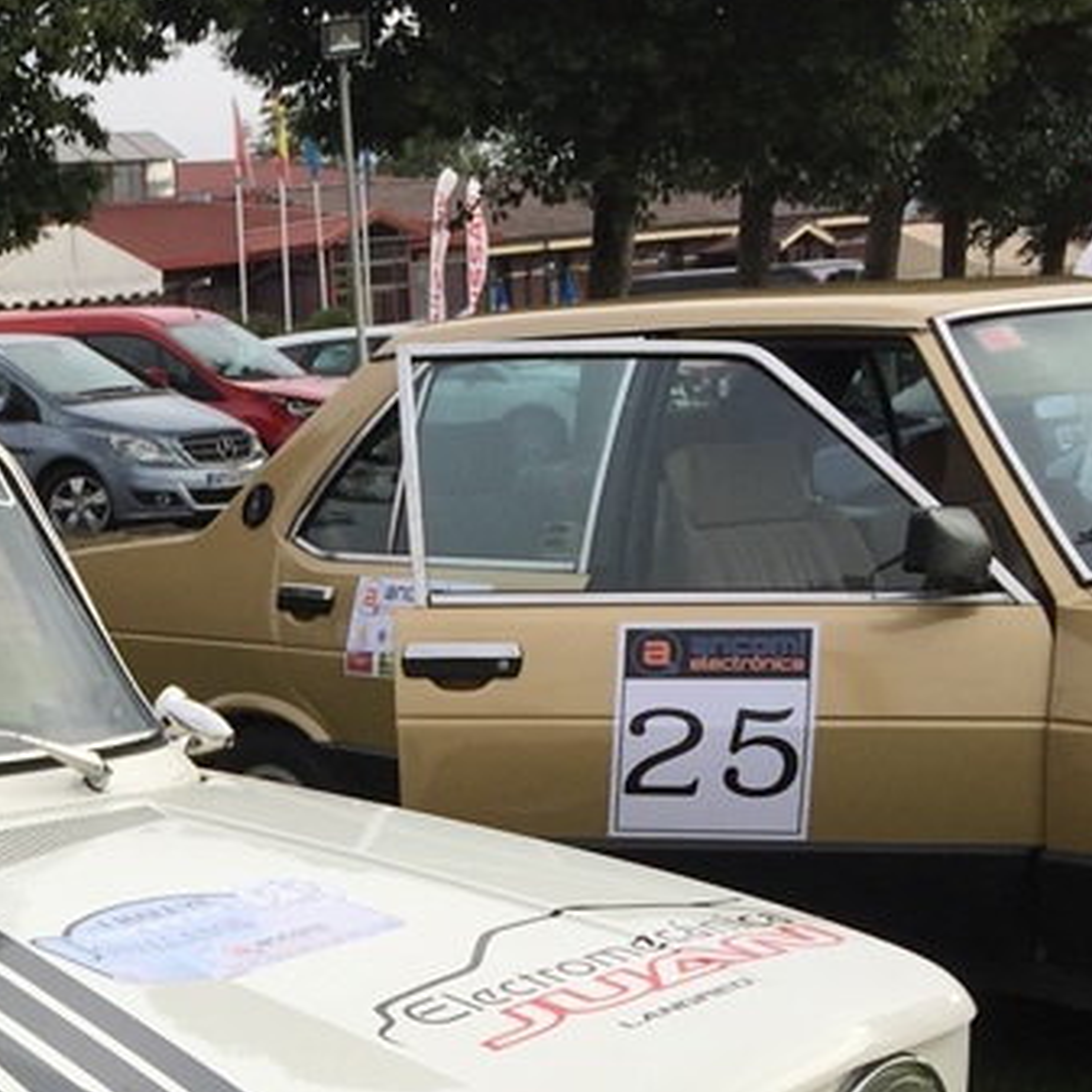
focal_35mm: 78
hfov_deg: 20.5
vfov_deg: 21.5
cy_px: 1066
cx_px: -275
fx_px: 2784
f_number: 2.2
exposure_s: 1/1130
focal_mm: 4.15
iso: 32
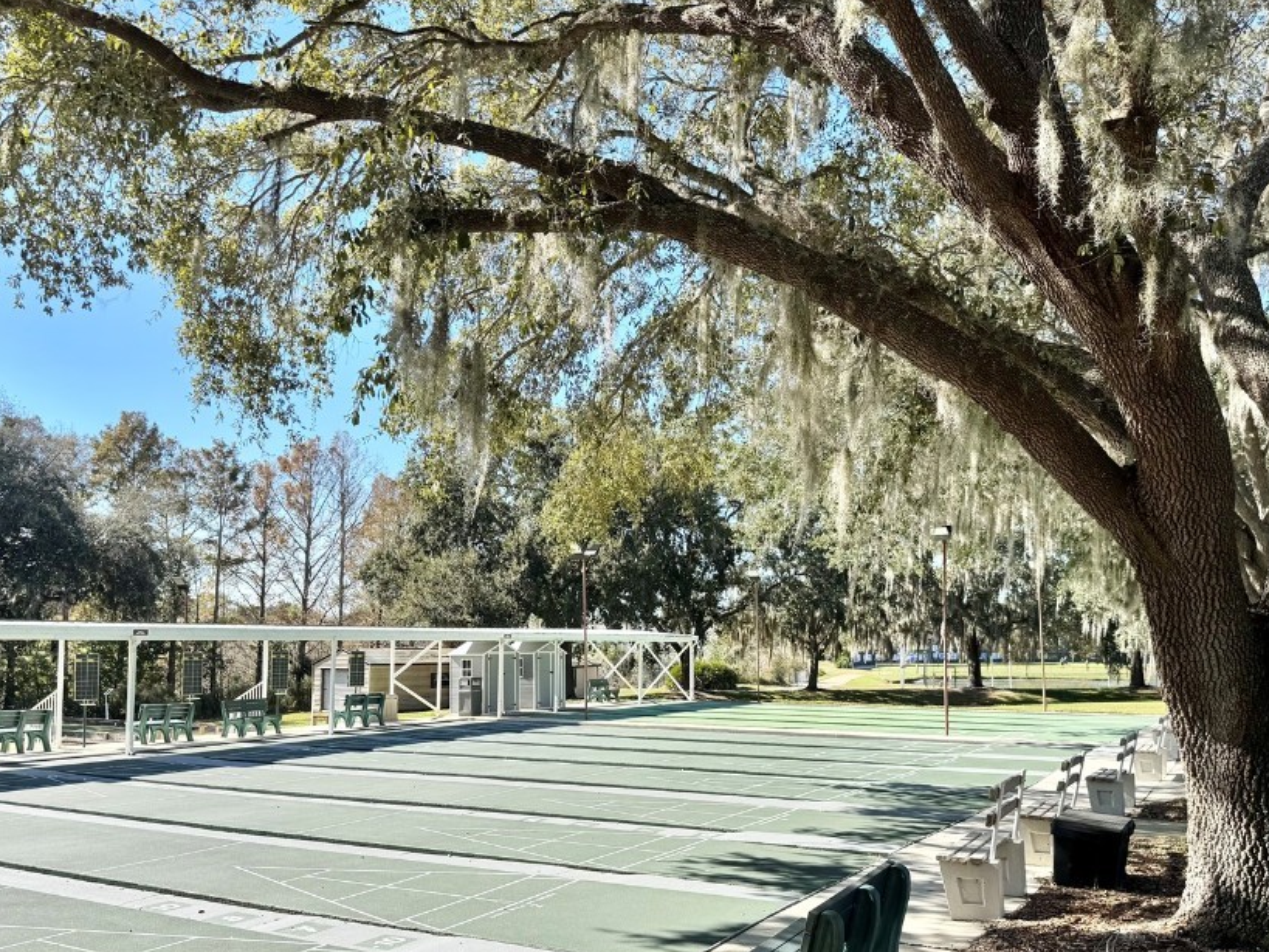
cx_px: 641
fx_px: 1100
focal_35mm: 30
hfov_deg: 60.0
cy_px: 567
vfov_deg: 46.5
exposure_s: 1/2415
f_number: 1.78
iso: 80
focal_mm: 6.76
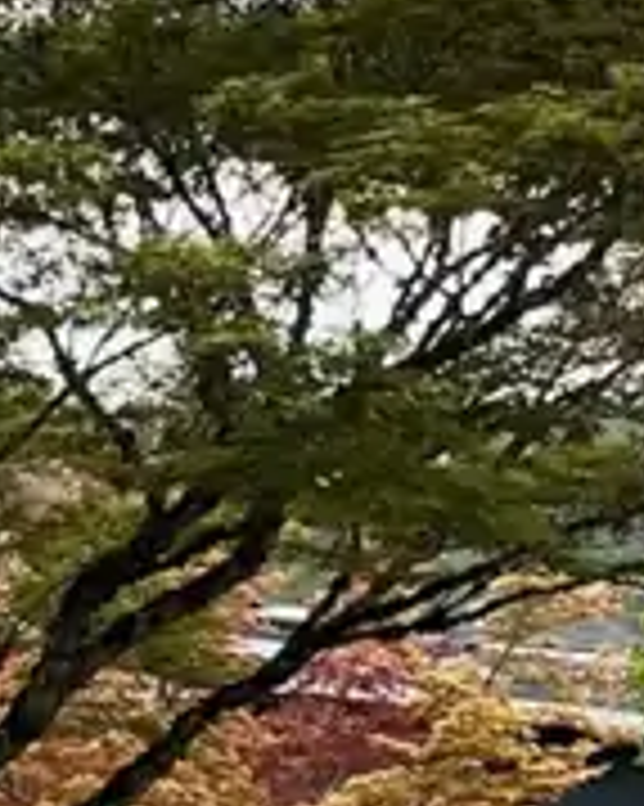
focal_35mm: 153
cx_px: -1432
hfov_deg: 8.2
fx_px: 3648
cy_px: 1391
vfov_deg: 11.8
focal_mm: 5.1
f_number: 1.6
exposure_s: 1/121
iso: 125
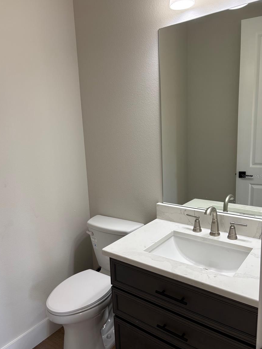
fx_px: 272
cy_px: 176
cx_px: 128
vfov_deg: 65.3
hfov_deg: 51.3
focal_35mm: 27
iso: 80
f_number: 1.6
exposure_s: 1/120
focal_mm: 5.96
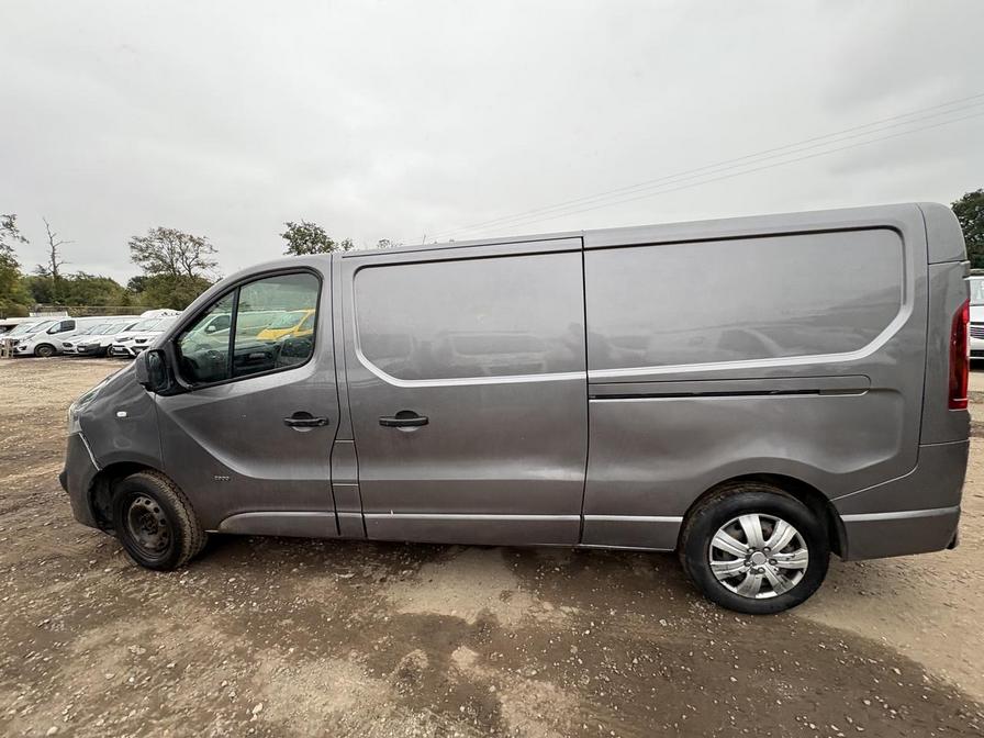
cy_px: 369
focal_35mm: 14
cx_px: 492
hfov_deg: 102.1
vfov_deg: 85.7
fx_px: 398
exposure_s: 1/135
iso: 40
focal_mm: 2.22
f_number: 2.2
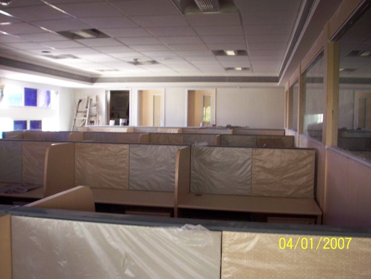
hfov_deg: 48.9
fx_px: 408
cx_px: 186
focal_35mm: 38
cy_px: 140
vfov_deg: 37.8
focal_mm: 6.3
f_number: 3.9
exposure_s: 1/8
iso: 200
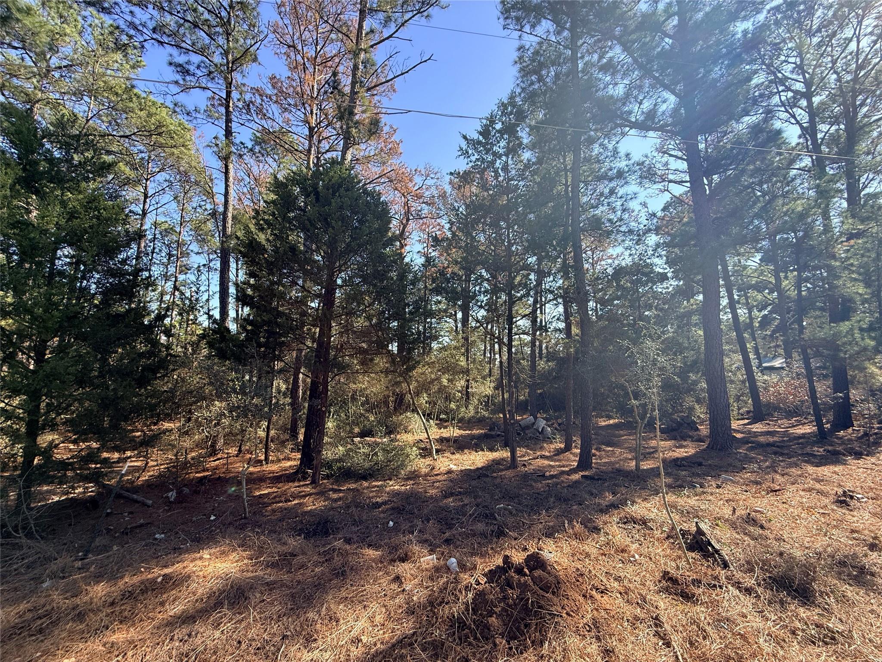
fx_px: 357
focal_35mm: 14
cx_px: 441
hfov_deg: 102.1
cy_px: 331
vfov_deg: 85.7
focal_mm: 2.22
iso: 64
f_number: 2.2
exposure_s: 1/540
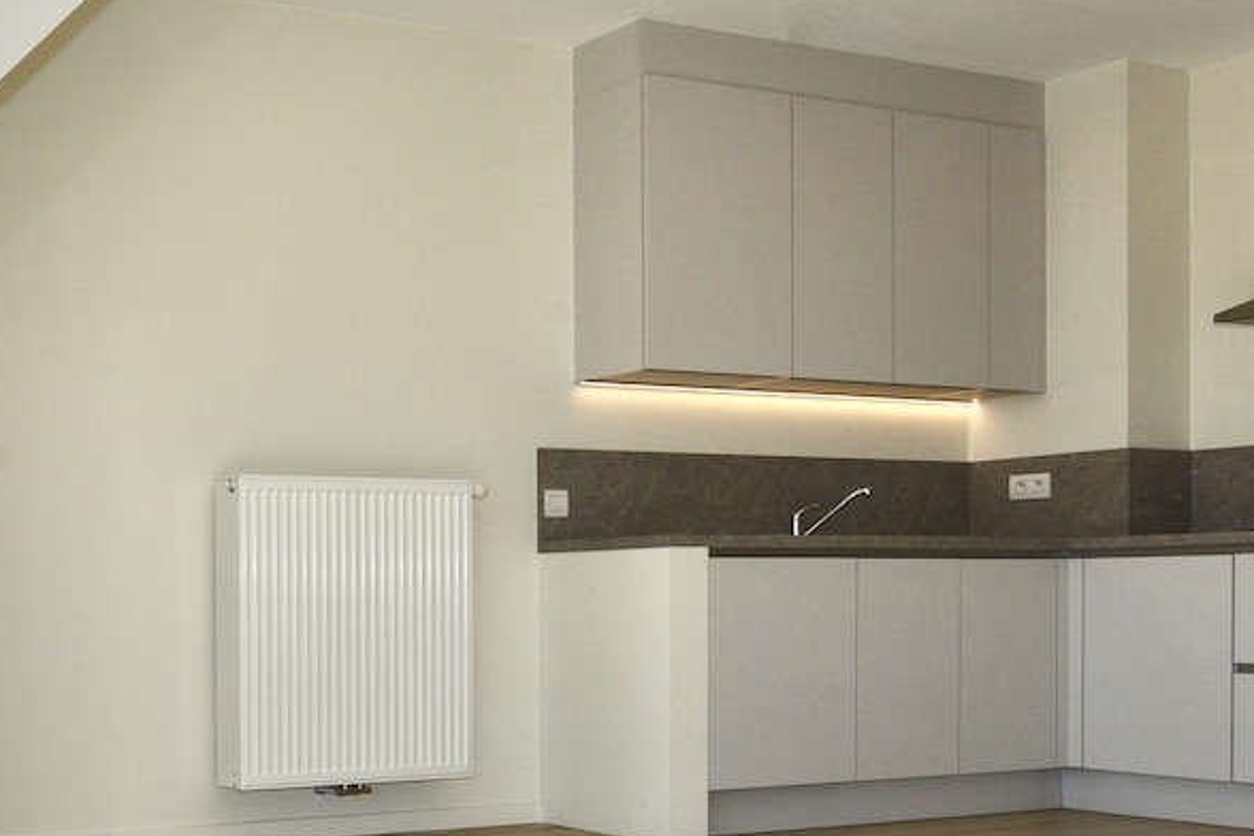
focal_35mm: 49
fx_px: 1707
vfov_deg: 27.0
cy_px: 657
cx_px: 107
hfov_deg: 37.5
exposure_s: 1/200
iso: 200
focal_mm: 15
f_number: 13
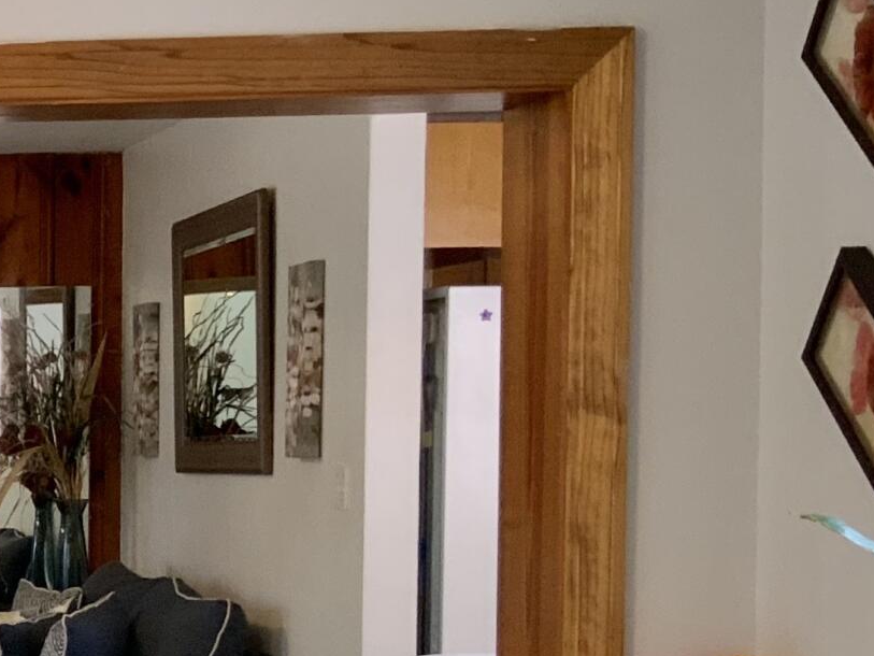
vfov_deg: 13.7
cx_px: -518
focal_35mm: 107
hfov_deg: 16.4
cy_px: 597
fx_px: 2702
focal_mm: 3
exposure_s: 1/60
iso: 100
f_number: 1.8
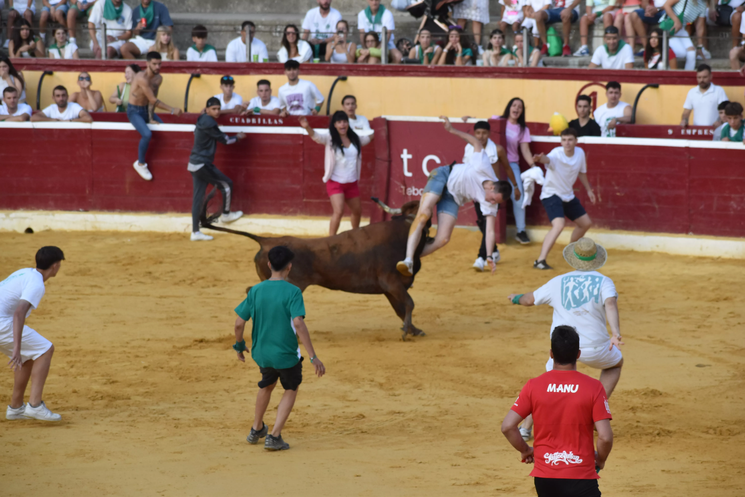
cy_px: 248
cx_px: 372
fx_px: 3880
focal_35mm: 188
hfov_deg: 11.0
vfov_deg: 7.3
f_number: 7.1
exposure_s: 1/800
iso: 800
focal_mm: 125
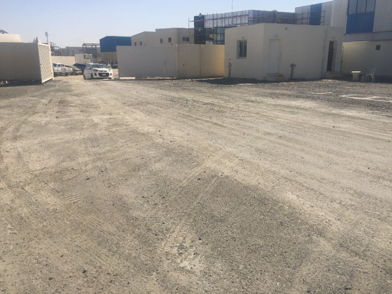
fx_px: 328
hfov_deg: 61.7
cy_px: 147
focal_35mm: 29
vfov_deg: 48.2
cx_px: 196
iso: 32
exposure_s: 1/3597
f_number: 2.2
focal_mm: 4.15
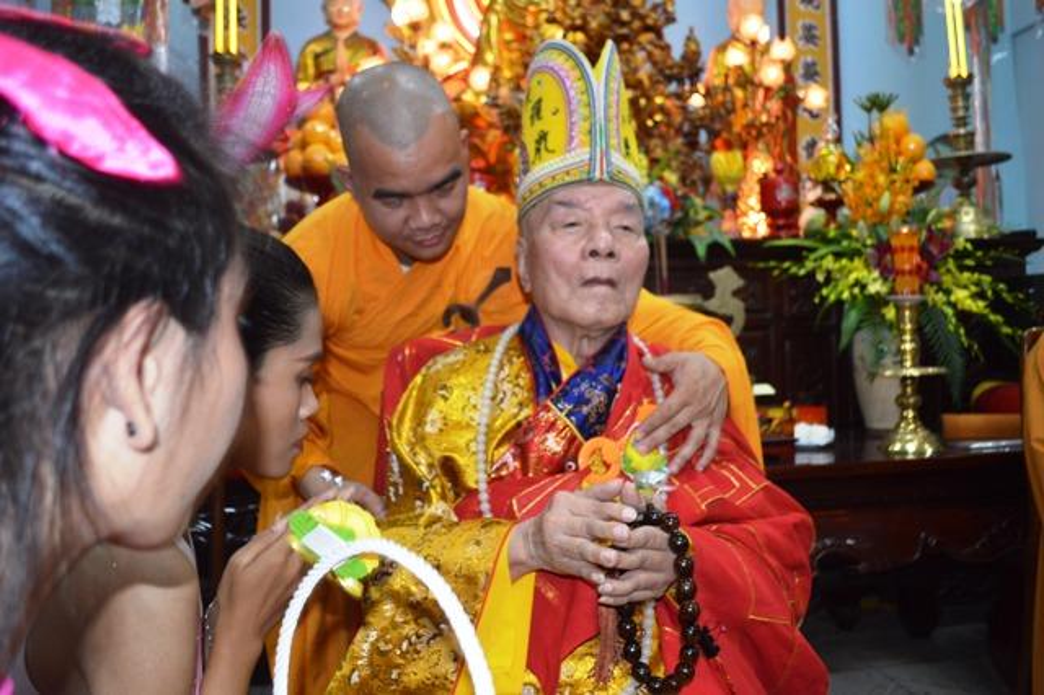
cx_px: 522
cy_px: 348
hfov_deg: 62.0
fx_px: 870
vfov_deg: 43.6
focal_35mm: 30
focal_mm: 20
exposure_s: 1/60
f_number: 3.8
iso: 800
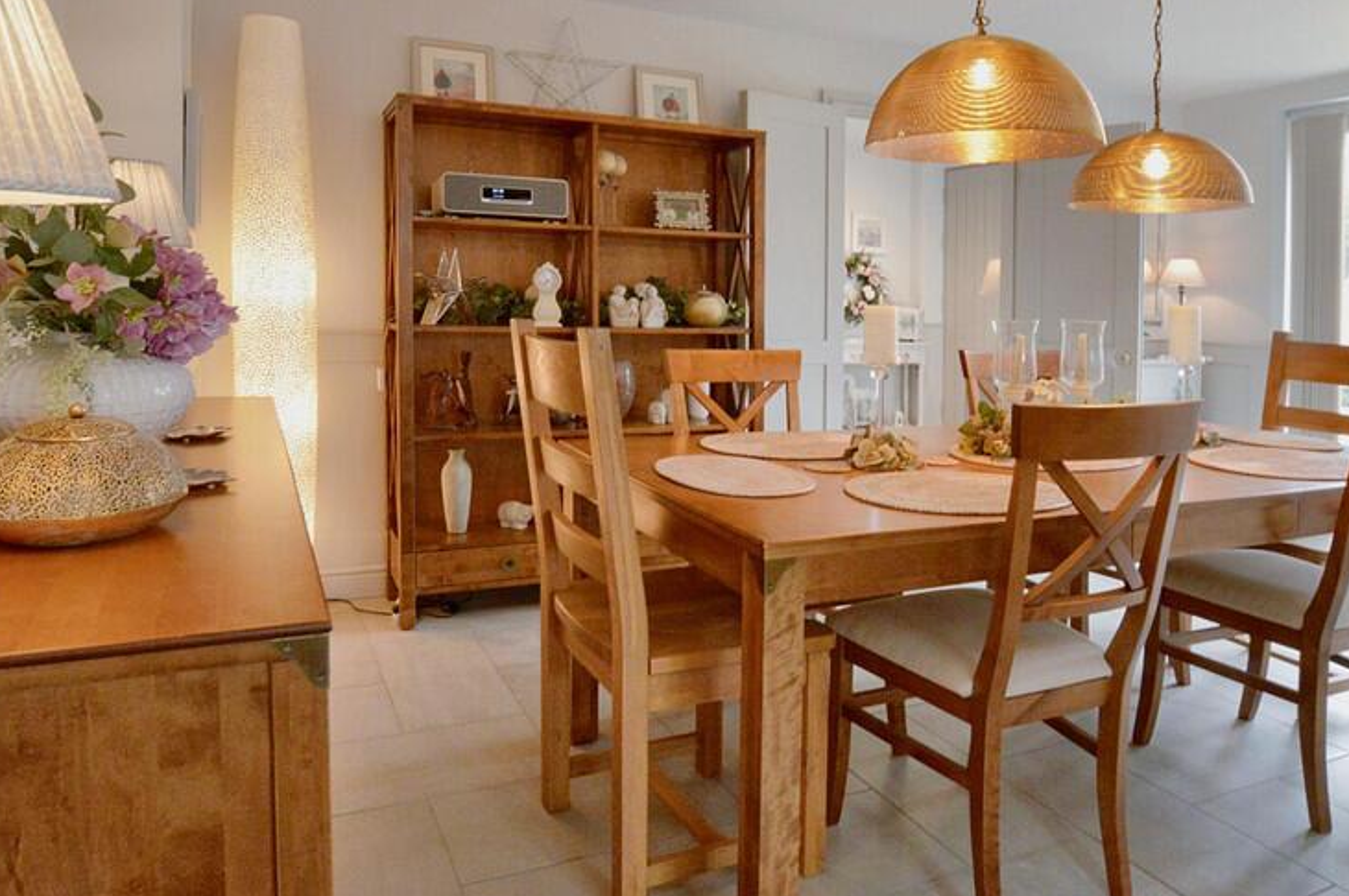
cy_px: 491
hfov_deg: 81.2
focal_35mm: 21
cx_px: 659
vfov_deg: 59.3
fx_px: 786
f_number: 10
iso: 1100
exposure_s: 1/15
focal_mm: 10
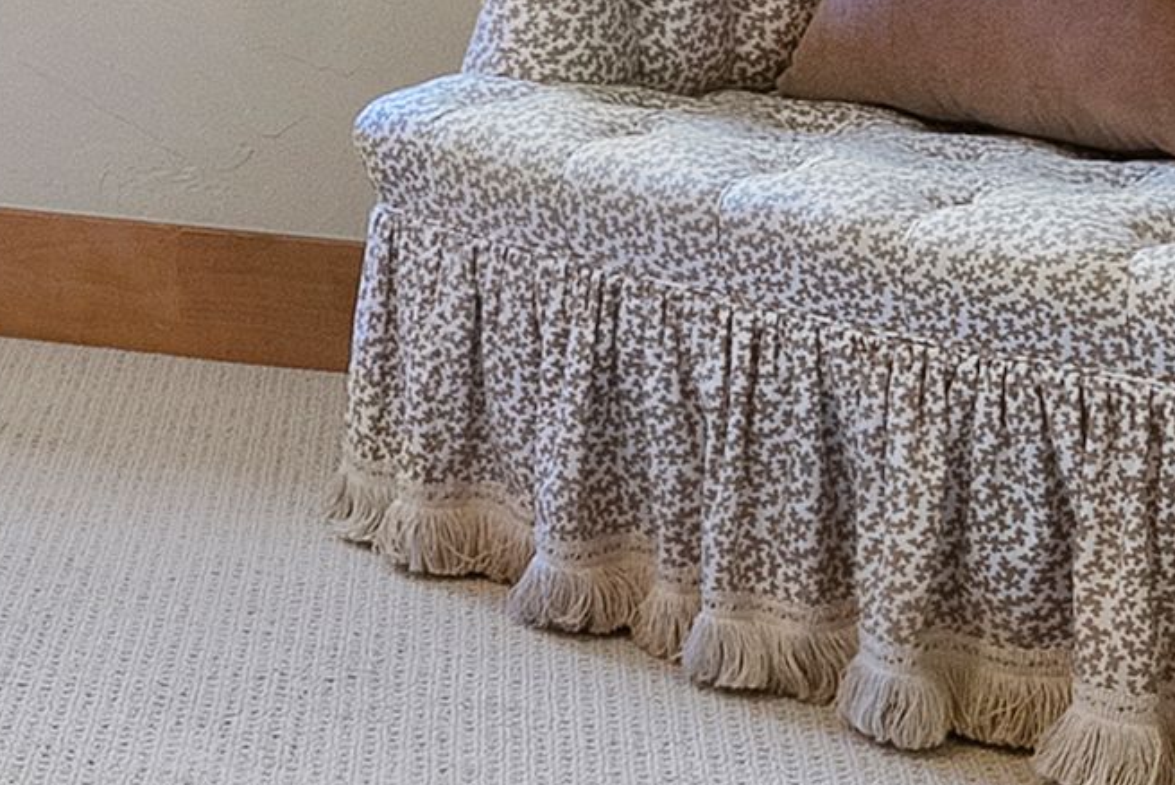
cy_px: -622
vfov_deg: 11.6
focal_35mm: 110
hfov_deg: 14.8
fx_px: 3593
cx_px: -1274
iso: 640
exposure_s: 1/4
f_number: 9
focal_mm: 17
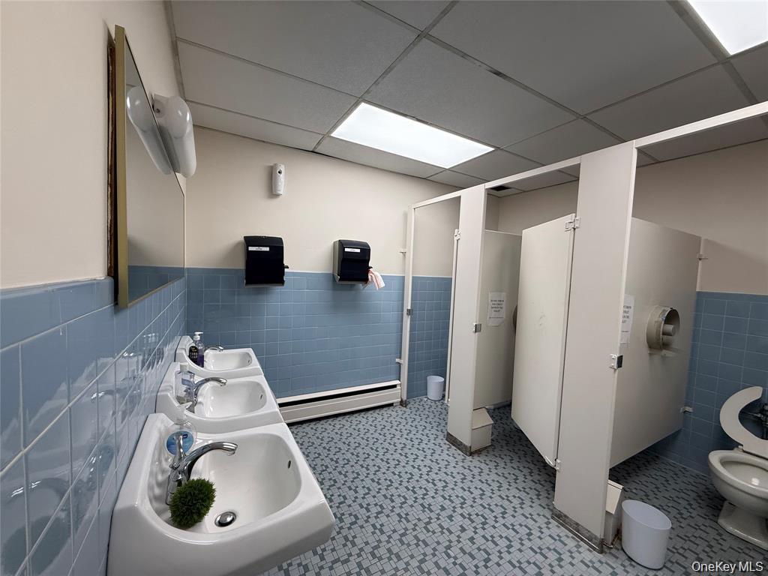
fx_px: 311
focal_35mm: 14
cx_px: 384
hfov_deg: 102.1
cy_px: 288
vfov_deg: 85.7
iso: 125
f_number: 2.2
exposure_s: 1/120
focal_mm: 2.22
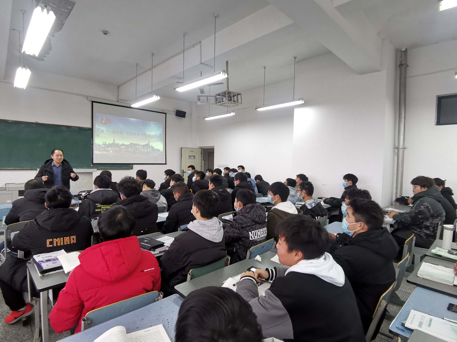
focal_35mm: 17
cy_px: 171
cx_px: 228
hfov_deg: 91.0
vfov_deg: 74.7
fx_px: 224
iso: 250
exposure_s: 1/50
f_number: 2.2
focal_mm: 2.26
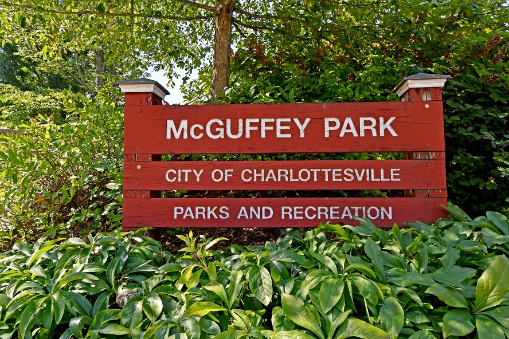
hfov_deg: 78.6
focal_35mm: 22
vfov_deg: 57.2
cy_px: 170
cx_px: 254
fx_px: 311
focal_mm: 15
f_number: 8
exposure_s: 1/160
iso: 200
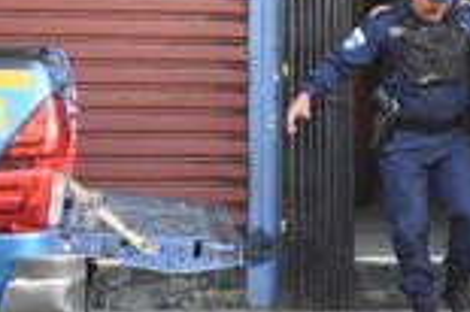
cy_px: 121
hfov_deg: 13.1
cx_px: 482
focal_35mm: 155
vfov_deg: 8.8
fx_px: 2021
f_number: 4
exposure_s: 1/500
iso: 2000
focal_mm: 32
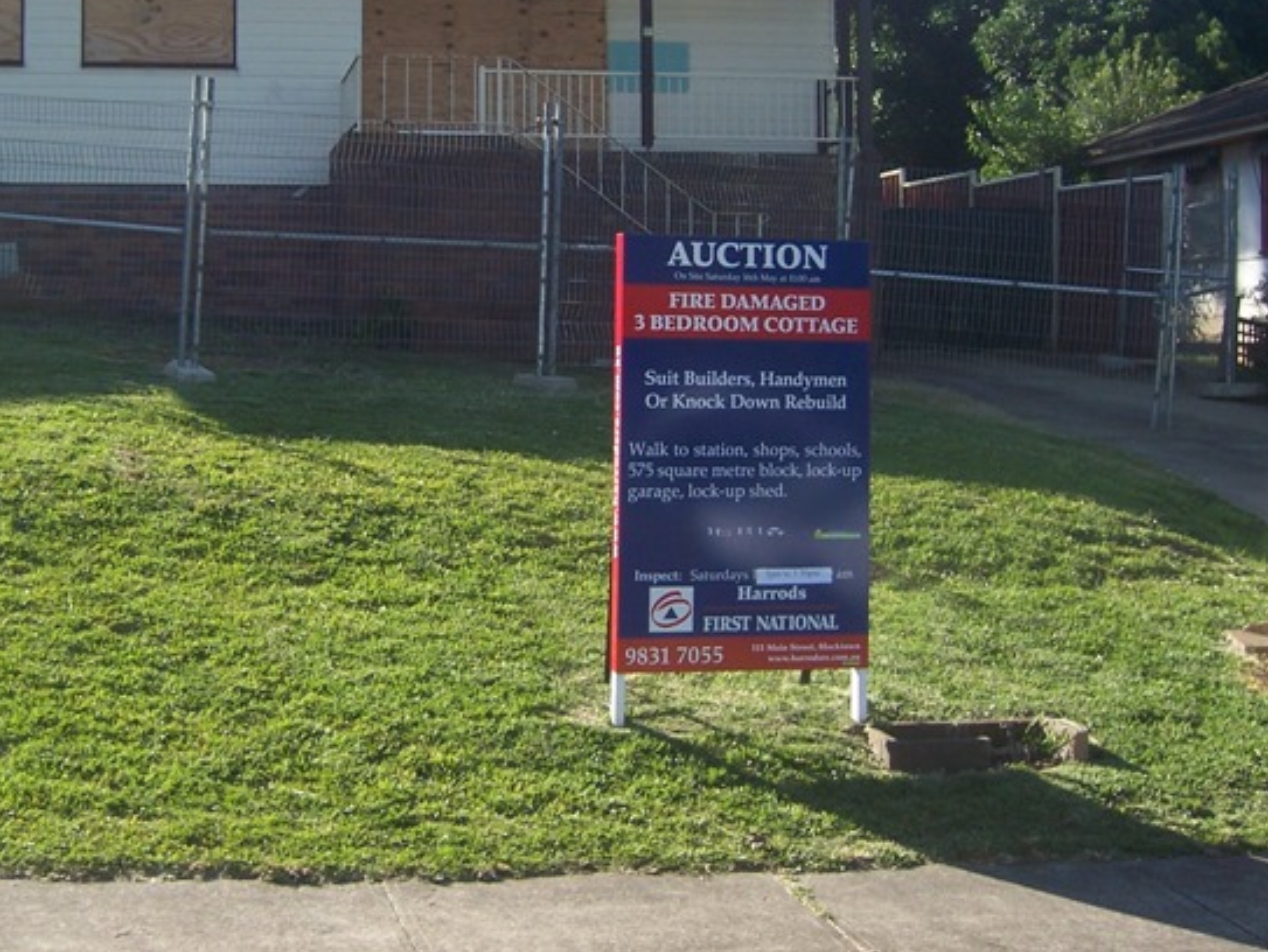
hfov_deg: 35.7
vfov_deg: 27.2
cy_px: 254
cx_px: 388
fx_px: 1943
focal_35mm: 53
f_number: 2.8
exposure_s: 1/640
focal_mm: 6.2
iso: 80
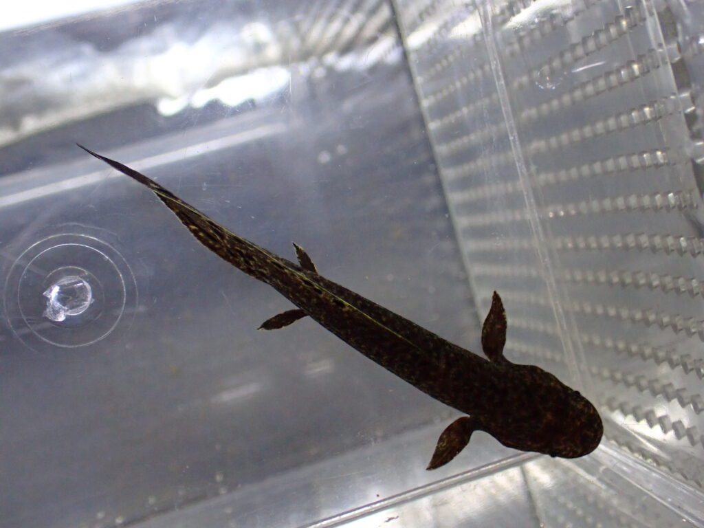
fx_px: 834
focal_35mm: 41
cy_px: 264
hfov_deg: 45.8
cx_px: 352
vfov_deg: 35.1
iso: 800
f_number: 2.8
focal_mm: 7.31
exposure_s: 1/100
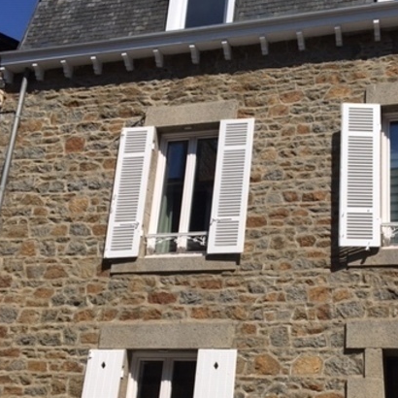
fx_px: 624
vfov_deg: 35.1
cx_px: 273
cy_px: 252
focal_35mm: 48
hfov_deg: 34.9
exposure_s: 1/3344
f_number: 2.2
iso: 25
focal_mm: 4.15
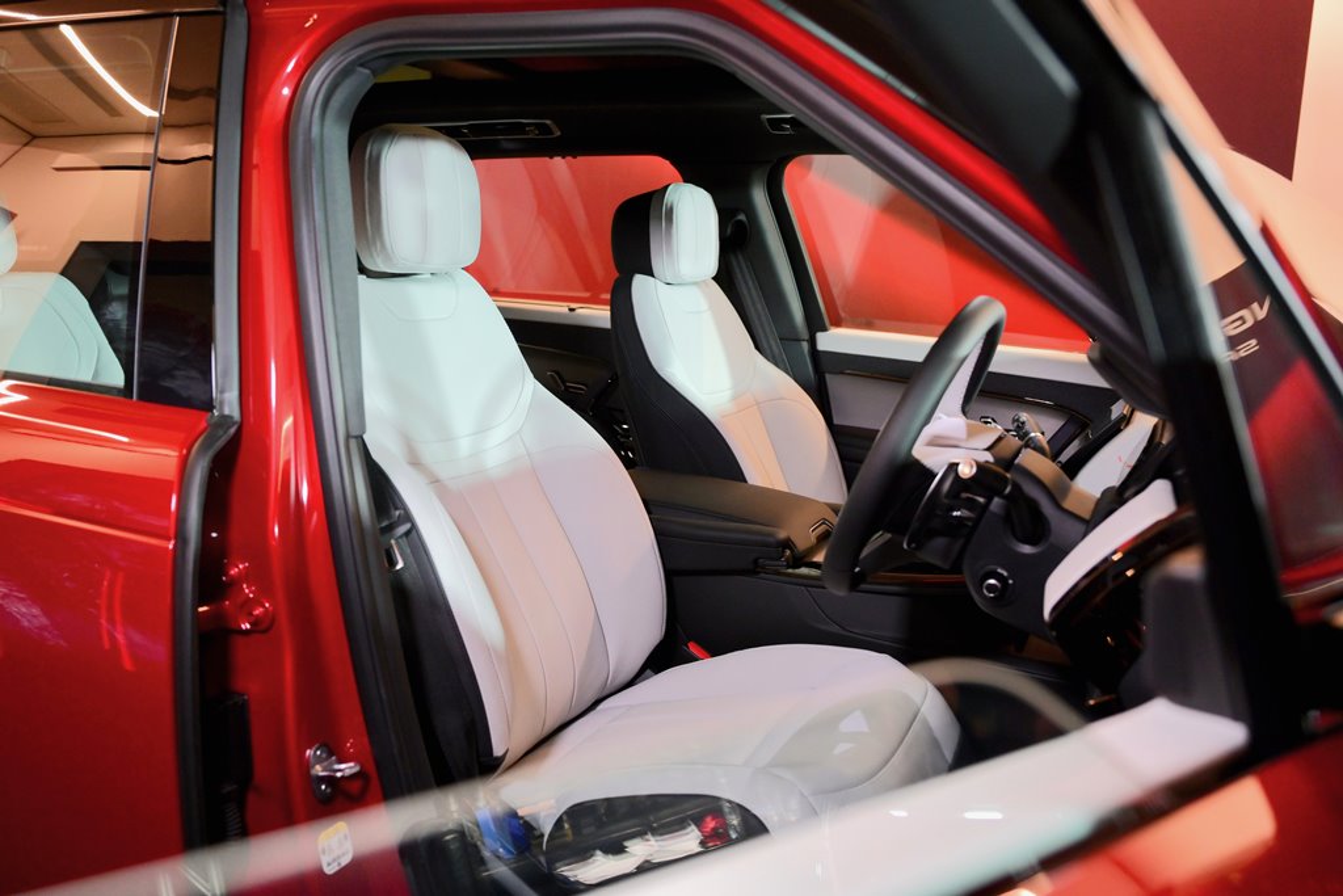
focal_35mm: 32
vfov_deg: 41.1
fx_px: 1194
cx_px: 672
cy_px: 448
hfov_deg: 58.7
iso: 1600
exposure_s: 1/125
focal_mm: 32
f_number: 3.5
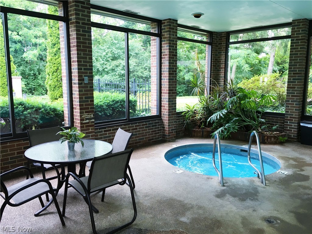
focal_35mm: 29
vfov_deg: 48.2
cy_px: 117
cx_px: 156
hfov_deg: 61.7
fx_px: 261
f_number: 2.2
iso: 32
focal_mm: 4.15
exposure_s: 1/40
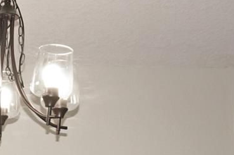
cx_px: -43
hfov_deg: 18.7
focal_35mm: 104
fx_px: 675
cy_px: 299
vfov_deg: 11.9
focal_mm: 16
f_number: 4
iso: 250
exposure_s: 1/160
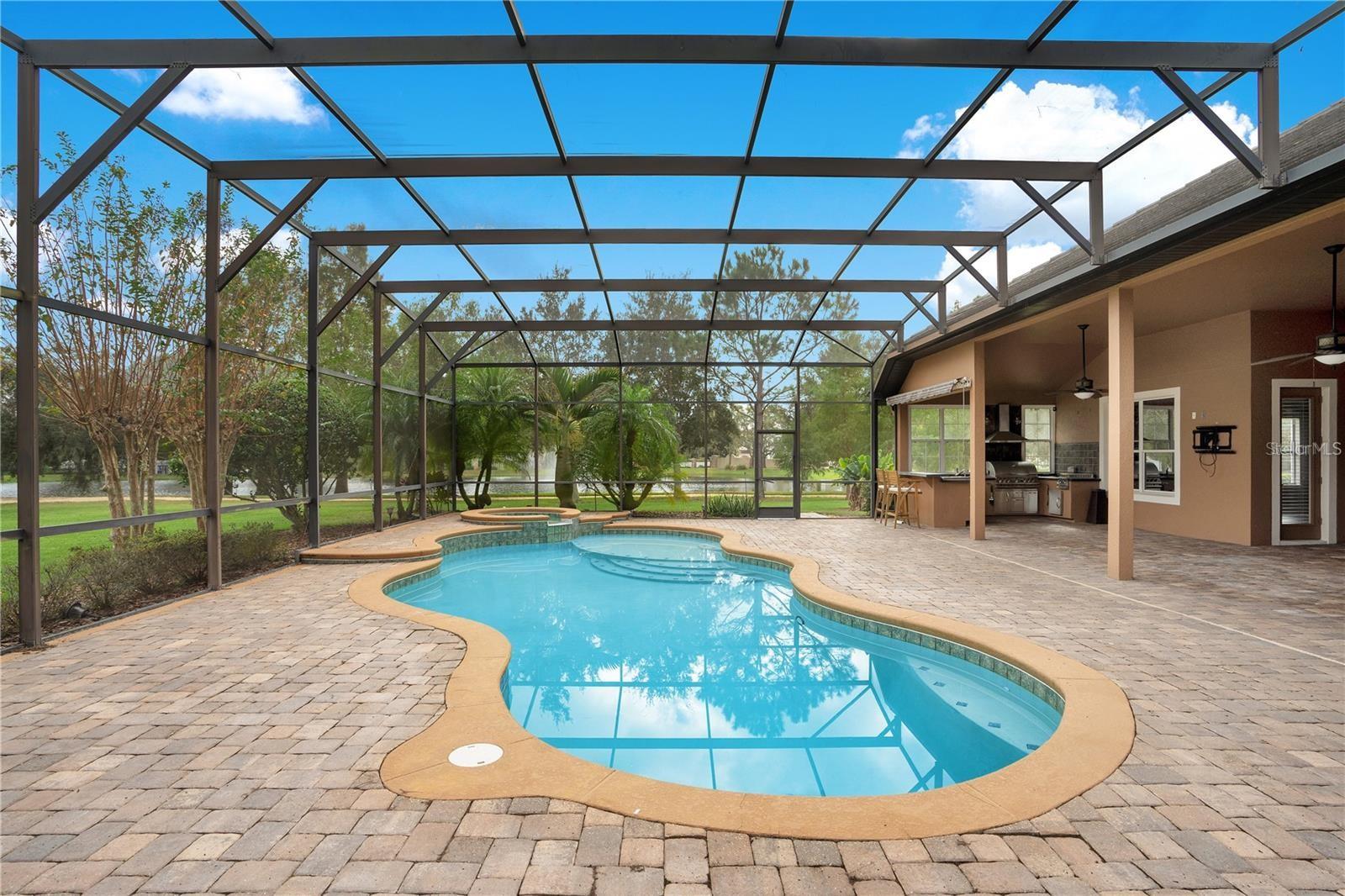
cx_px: 672
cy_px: 448
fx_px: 598
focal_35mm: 16
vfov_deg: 73.7
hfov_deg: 96.7
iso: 100
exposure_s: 1/80
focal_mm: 16
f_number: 8
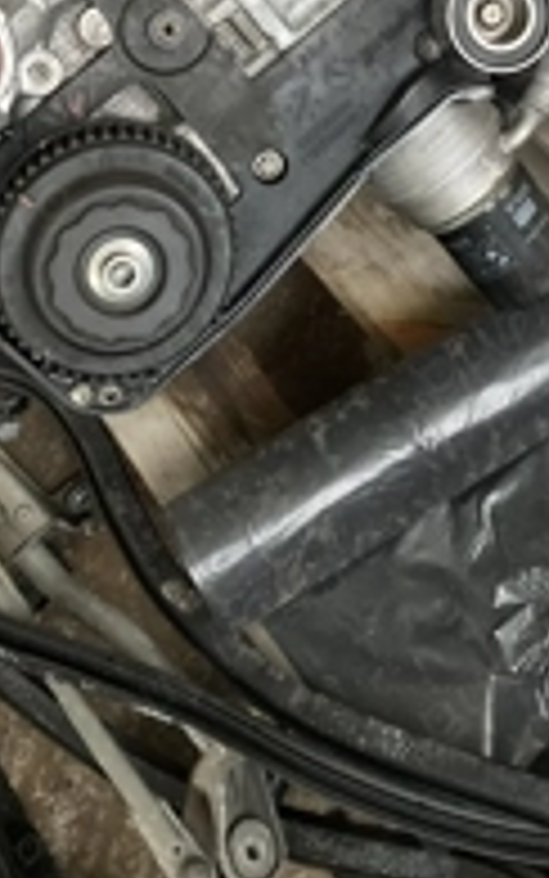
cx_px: 400
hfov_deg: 21.2
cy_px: 18
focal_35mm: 61
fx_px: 1459
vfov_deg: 31.2
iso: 500
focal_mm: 3.99
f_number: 1.8
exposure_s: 1/30
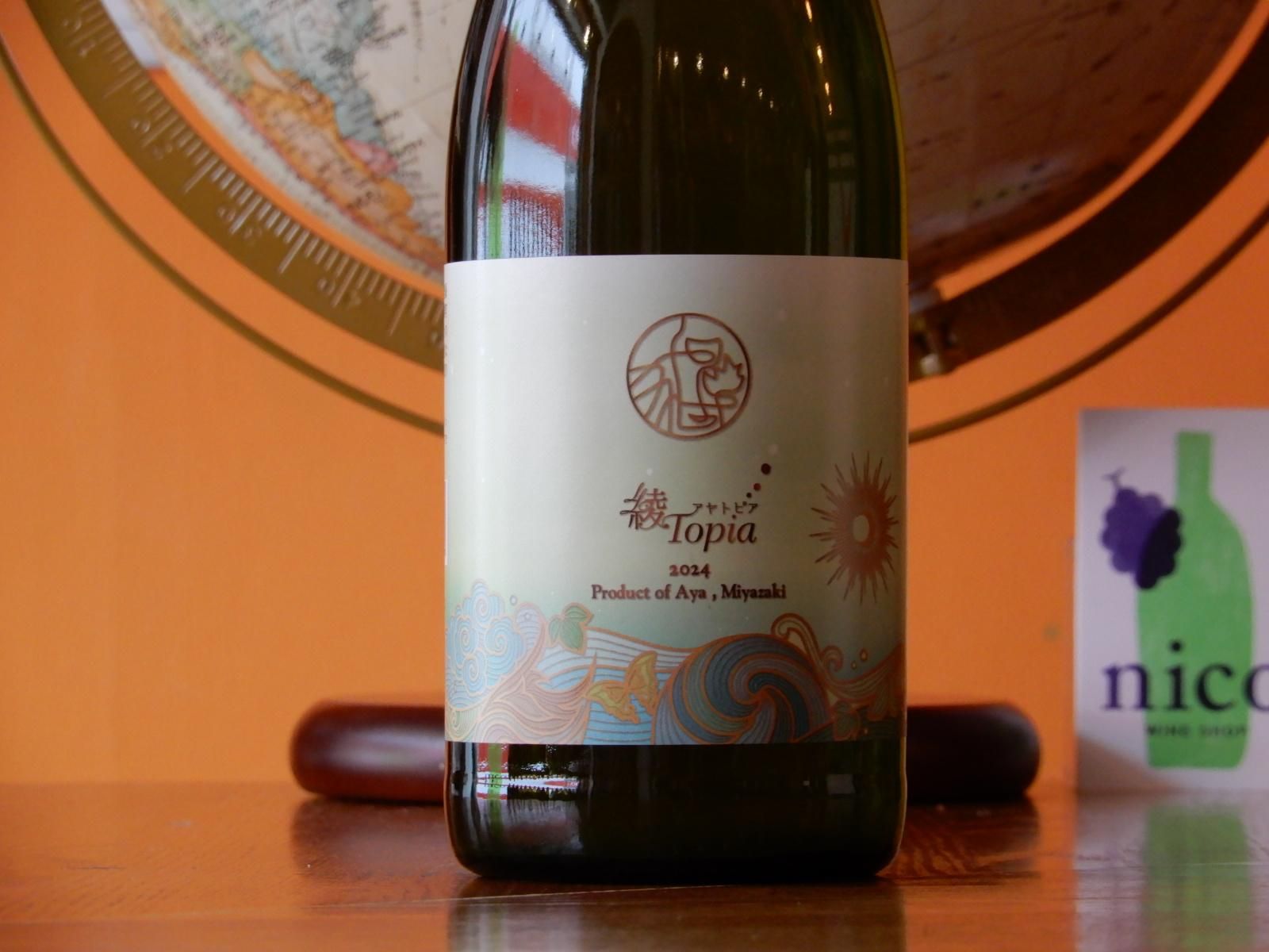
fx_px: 6599
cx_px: 634
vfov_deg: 8.2
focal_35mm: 180
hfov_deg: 11.0
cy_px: 476
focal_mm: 32.1
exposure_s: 1/25
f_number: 5.6
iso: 400
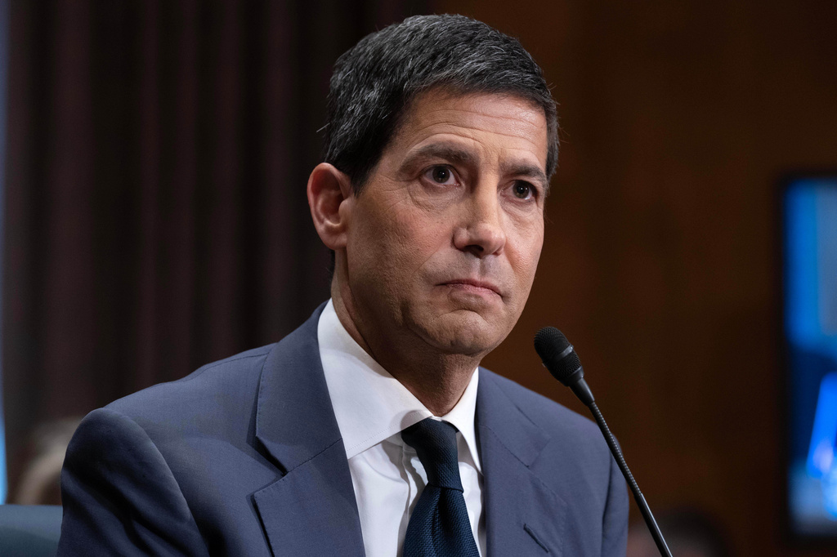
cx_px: 418
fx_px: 3835
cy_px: 278
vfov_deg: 8.3
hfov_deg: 12.5
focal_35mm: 165
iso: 2500
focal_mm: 165
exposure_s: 1/125
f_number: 5
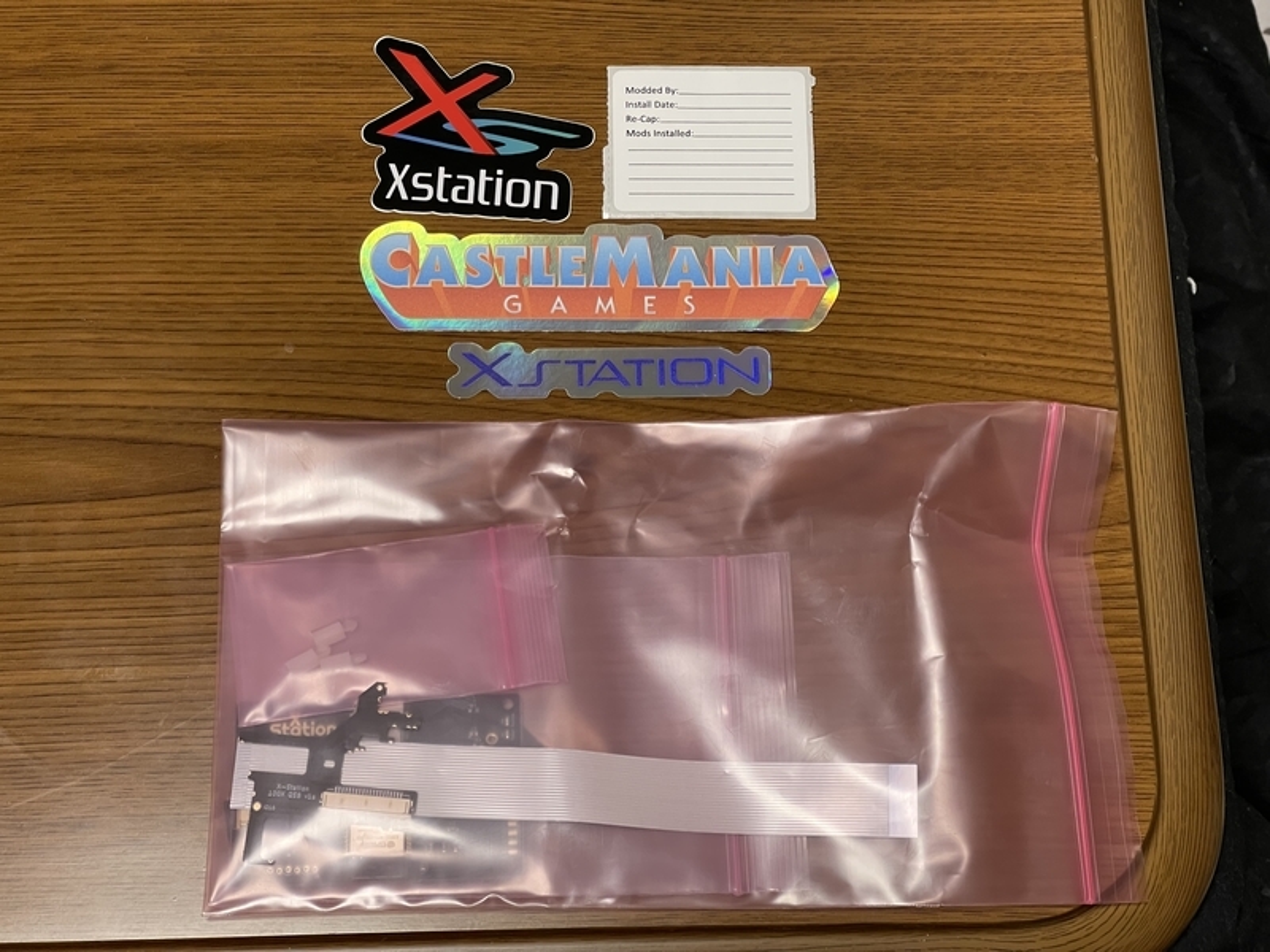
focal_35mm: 64
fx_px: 2348
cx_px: 635
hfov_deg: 30.3
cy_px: 476
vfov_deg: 22.9
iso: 250
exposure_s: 1/60
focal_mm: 7.5
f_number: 2.2
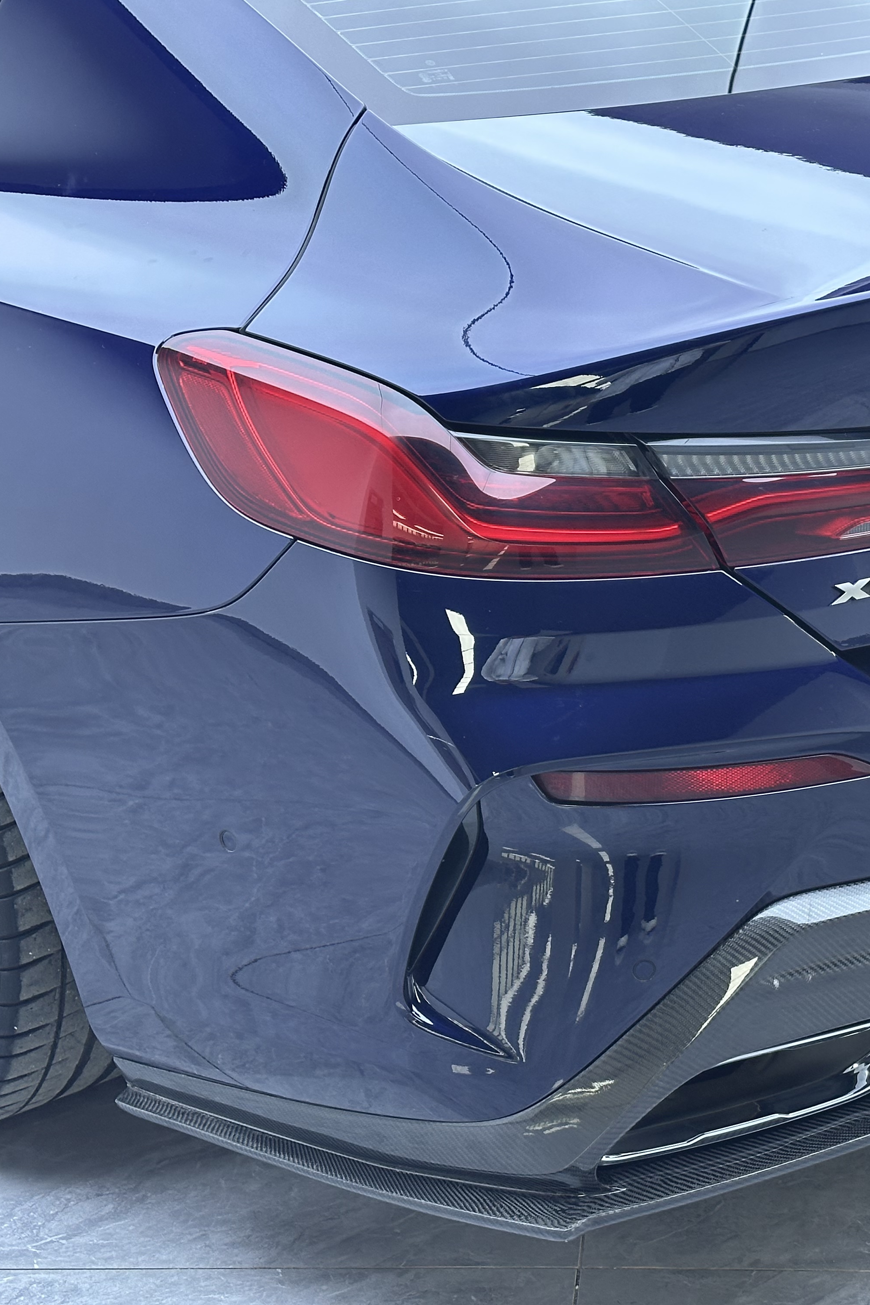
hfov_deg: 20.0
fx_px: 2428
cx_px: 725
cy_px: 649
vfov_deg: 30.1
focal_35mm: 67
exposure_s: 1/100
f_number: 1.78
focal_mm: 6.86
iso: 125
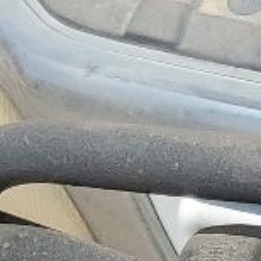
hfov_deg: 6.6
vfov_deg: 7.3
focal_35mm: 238
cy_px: -15
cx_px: 800
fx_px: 2030
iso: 50
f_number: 1.5
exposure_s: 1/2500
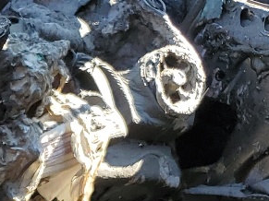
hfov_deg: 11.9
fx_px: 1111
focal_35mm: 143
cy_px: 450
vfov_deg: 9.4
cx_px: -313
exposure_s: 1/312
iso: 50
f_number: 1.5
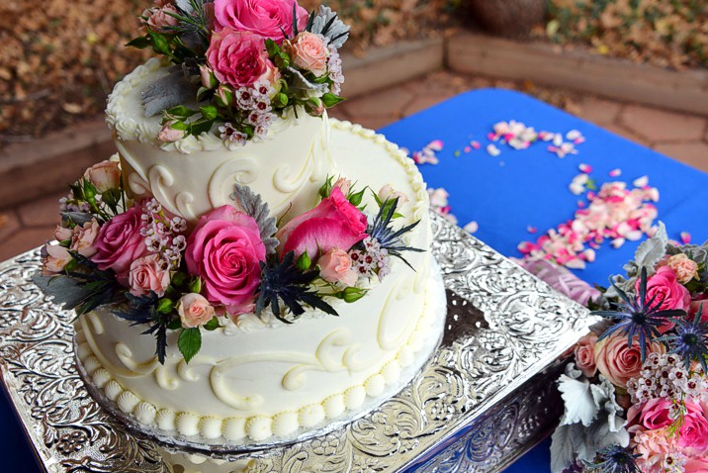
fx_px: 748
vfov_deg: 35.1
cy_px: 233
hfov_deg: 50.7
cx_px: 355
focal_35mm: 38
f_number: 5.6
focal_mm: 34
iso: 400
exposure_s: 1/125
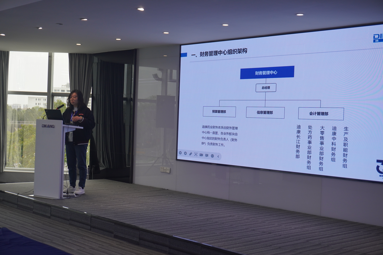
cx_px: 192
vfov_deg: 25.1
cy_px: 128
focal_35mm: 54
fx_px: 574
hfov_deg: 36.9
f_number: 5.6
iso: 400
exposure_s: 1/60
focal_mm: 36
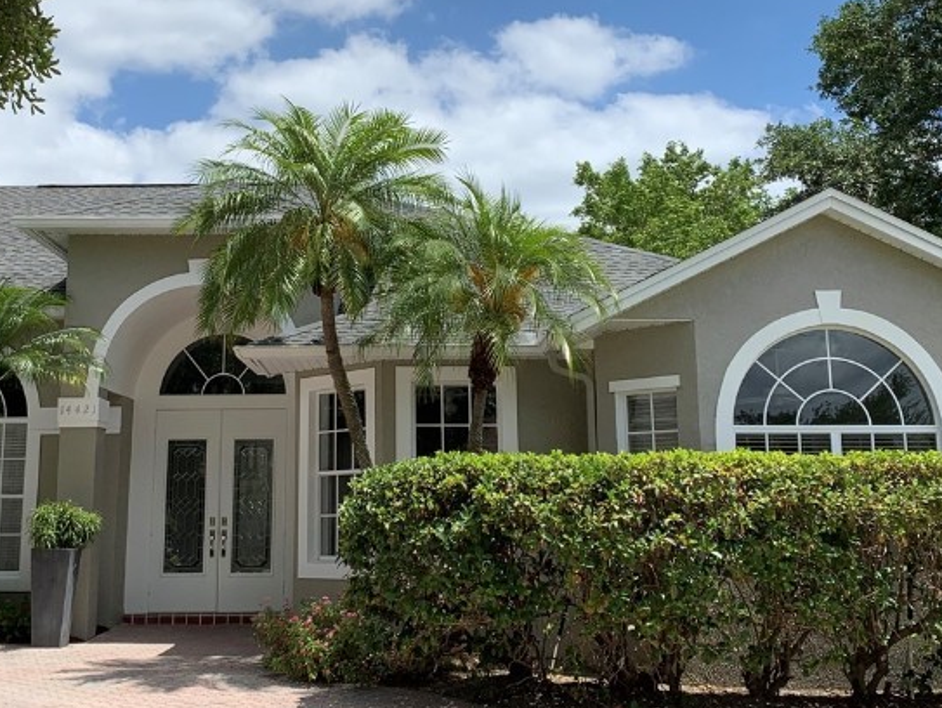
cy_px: 257
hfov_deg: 38.8
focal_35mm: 49
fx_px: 1334
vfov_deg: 29.6
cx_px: 392
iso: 25
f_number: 1.8
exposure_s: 1/3086
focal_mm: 4.25
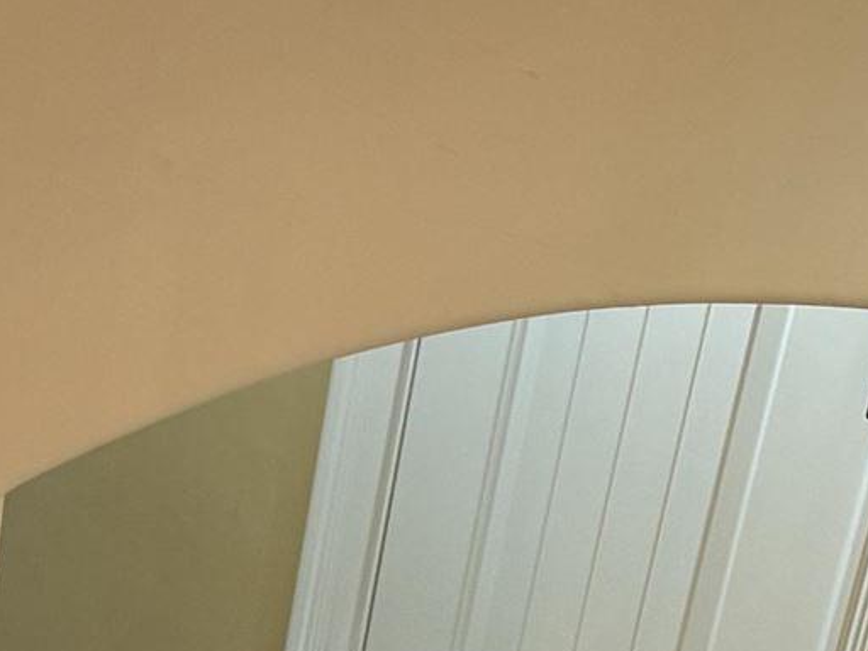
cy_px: 1138
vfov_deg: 9.8
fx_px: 3611
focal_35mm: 144
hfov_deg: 13.6
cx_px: 671
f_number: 1.78
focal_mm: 6.76
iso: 160
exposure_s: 1/60
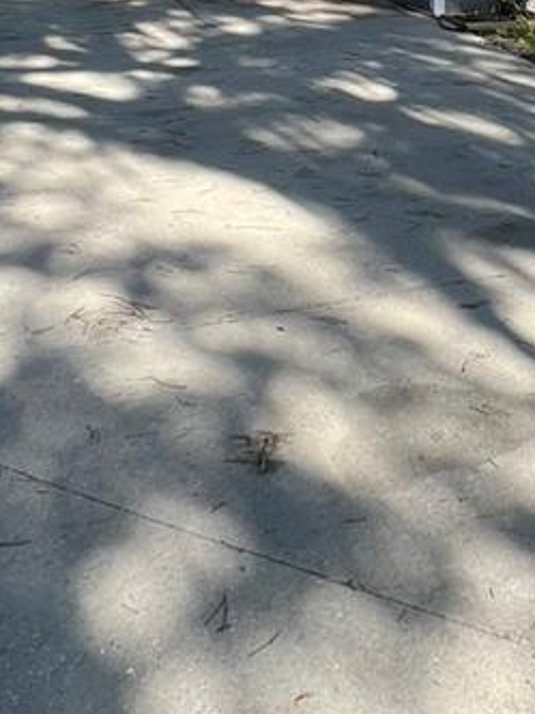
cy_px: -52
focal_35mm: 47
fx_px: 969
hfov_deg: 29.6
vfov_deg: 35.3
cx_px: 483
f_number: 1.8
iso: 32
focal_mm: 1.57
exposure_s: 1/544
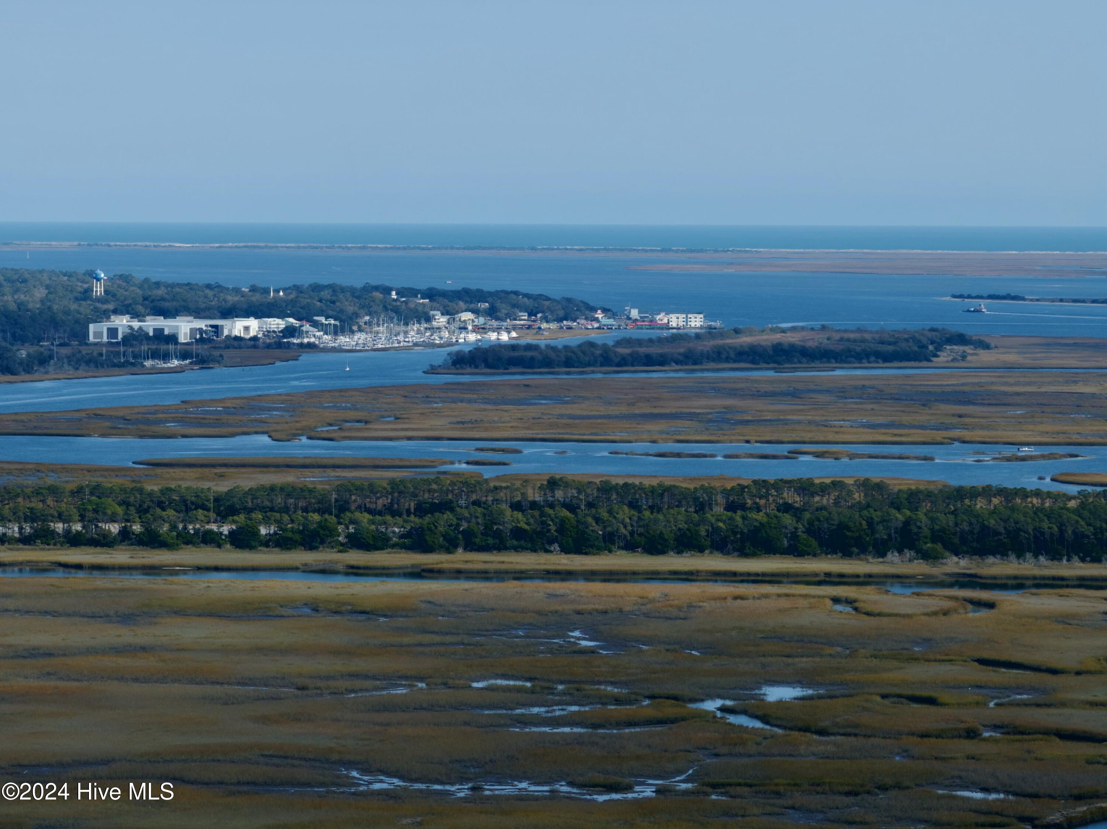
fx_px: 5307
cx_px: 554
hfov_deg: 11.9
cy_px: 414
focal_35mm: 166
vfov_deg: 8.9
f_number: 3.4
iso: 100
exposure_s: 1/500
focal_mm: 30.71
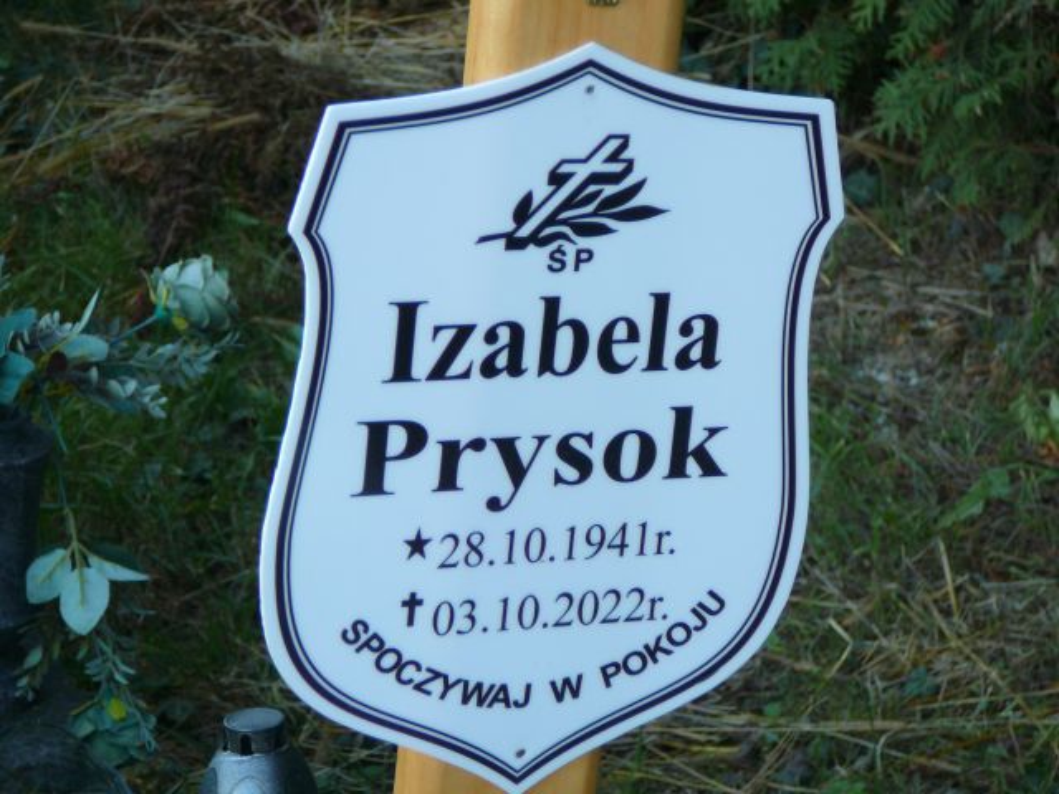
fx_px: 3916
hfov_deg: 15.4
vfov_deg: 11.6
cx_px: 530
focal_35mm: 128
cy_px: 397
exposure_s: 1/80
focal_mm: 19
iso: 80
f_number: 3.9
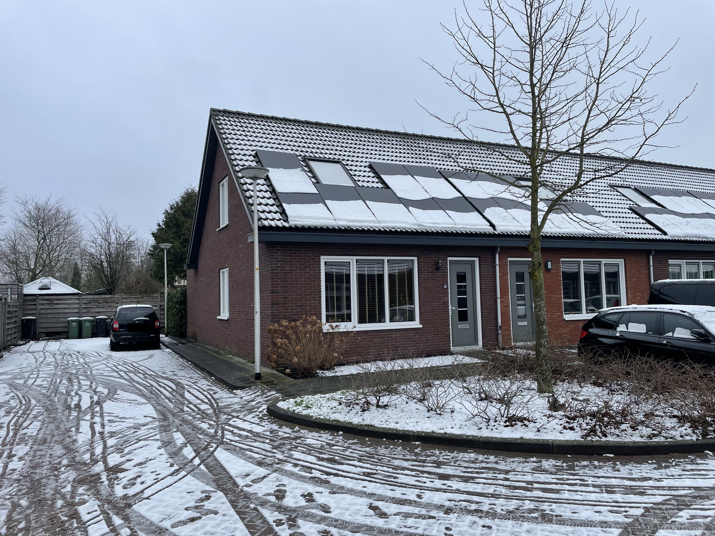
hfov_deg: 67.3
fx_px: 537
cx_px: 358
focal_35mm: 26
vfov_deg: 53.1
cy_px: 268
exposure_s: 1/836
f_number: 1.6
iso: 32
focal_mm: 4.2
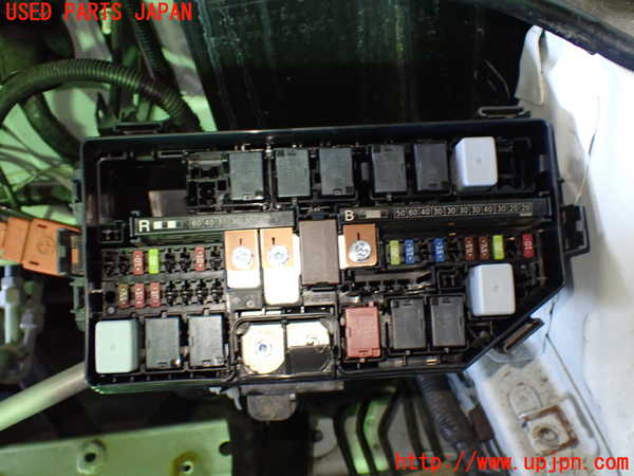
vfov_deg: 37.7
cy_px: 238
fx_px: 696
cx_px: 317
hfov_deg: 49.0
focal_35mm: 38
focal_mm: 6.83
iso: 800
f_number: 2.7
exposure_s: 1/40
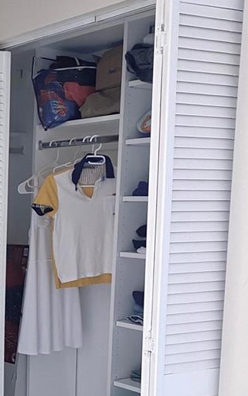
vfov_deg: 31.2
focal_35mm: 64
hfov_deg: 19.0
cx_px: -64
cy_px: 313
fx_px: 692
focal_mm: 4.25
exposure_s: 1/60
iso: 100
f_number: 1.8
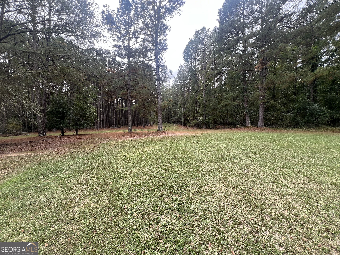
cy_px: 128
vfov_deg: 89.9
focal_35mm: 13
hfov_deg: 106.2
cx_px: 170
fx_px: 128
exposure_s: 1/103
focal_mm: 1.57
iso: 32
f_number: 1.8
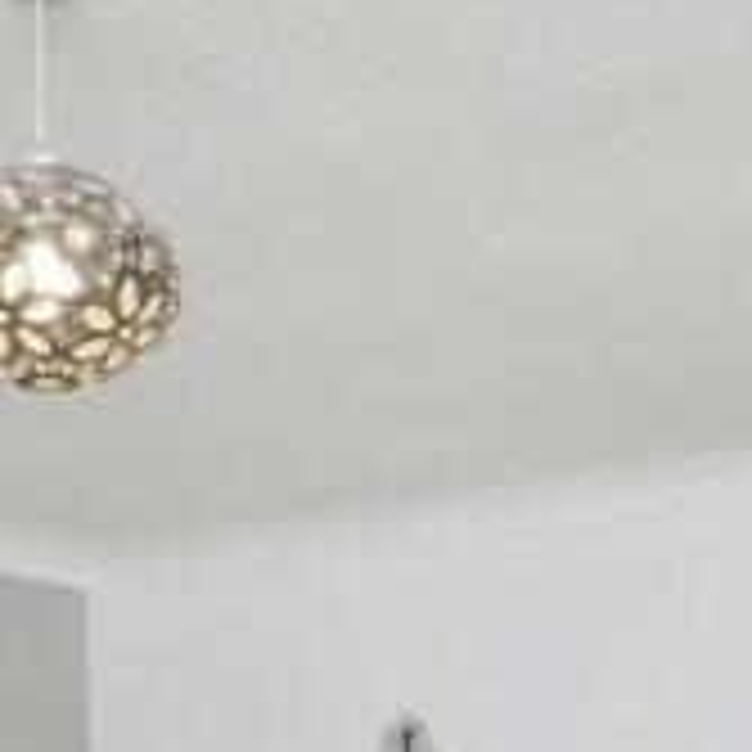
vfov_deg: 20.1
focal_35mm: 78
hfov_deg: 21.8
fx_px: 1917
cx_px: 648
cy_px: 1015
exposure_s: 1/250
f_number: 13
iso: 3200
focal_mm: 10
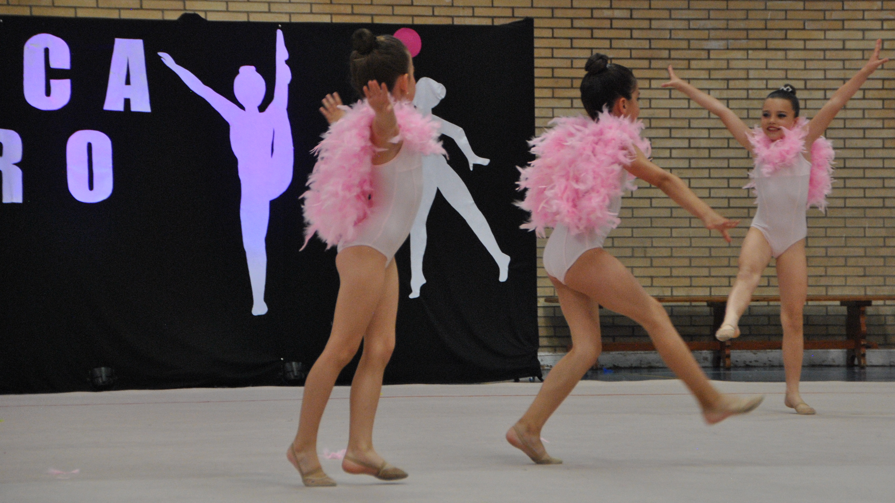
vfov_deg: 7.8
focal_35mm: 156
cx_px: 493
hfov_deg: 13.8
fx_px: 3702
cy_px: 209
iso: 800
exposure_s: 1/160
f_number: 5.3
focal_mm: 86
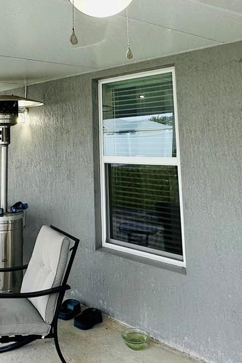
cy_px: 77
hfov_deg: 33.7
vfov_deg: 47.1
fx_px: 393
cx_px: 68
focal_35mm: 39
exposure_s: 1/120
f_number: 2.2
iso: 50
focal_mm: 2.22
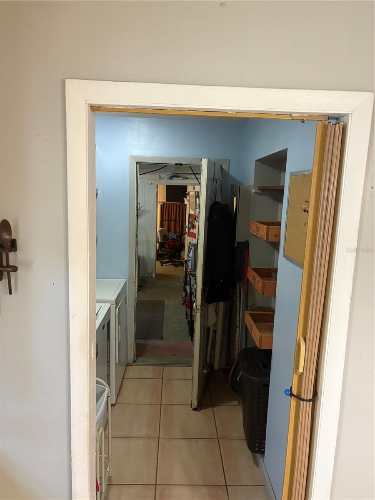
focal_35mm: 26
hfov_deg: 53.1
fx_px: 376
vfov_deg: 67.3
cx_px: 188
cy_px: 250
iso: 400
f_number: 1.6
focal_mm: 5.96
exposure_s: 1/60
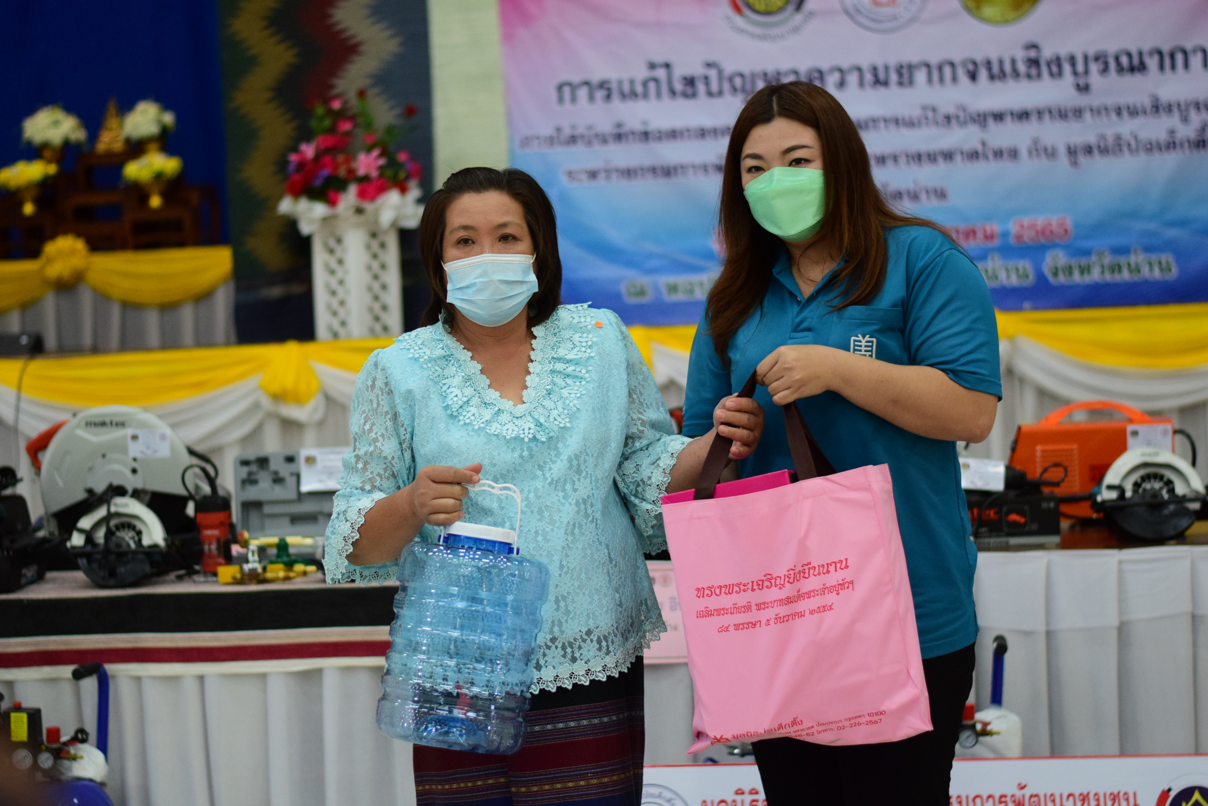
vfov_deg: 18.2
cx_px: 604
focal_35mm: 75
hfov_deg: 27.0
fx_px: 2517
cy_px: 403
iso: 1600
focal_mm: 50
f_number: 2
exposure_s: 1/640
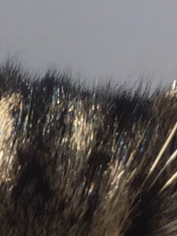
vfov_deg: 7.8
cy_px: 638
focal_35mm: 230
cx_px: -290
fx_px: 1568
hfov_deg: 6.1
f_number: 2.2
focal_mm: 4.15
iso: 32
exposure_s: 1/719
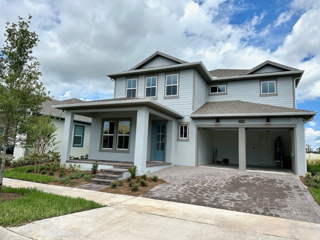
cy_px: 120
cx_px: 160
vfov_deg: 56.8
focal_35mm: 24
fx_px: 222
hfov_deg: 71.6
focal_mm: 6.86
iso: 80
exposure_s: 1/7042
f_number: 1.78
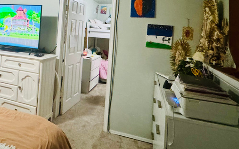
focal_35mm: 30
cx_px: 73
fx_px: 195
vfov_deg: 40.0
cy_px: 27
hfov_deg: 60.8
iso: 1000
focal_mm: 2.22
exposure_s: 1/60
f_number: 2.2
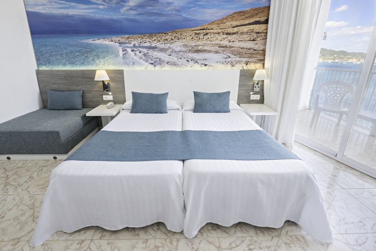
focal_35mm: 15
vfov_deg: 77.3
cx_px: 188
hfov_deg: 100.4
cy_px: 126
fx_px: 157
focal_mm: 10
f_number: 16
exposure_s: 1/10
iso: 800
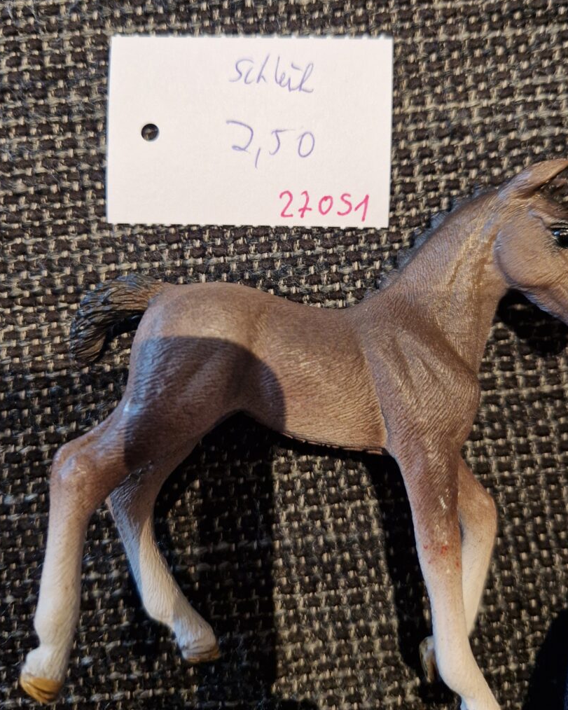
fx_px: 652
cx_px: 291
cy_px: 293
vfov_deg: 56.8
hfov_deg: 47.1
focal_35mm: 31
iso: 400
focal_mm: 5.4
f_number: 1.8
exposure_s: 1/100
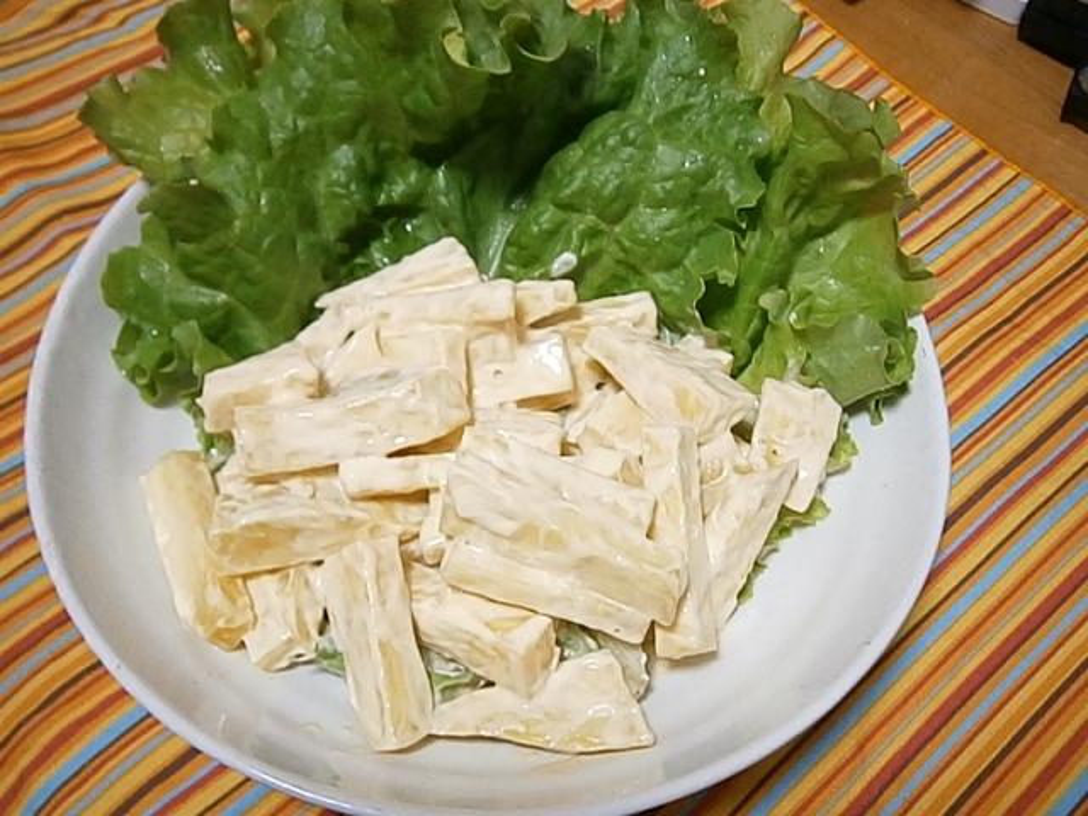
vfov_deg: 39.7
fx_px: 1131
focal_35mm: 36
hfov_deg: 51.4
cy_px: 408
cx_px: 544
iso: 400
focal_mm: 6.4
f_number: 3.1
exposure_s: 1/30
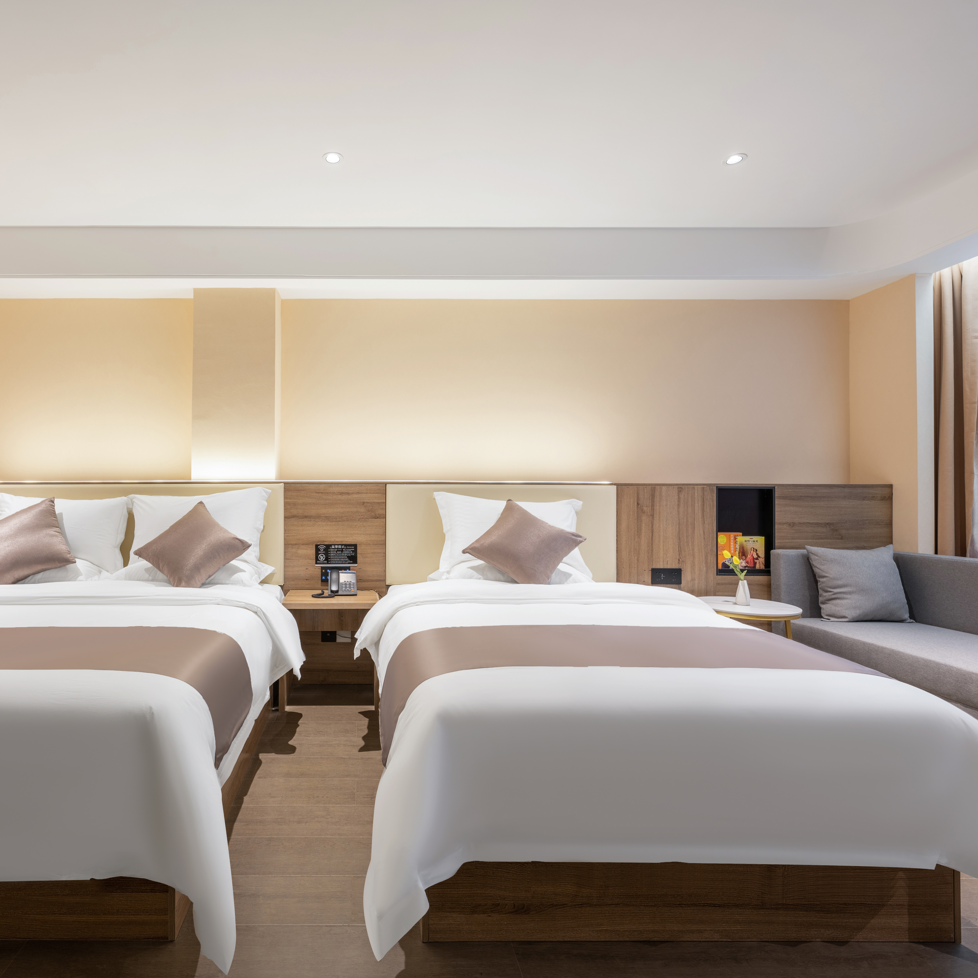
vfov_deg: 80.7
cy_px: 486
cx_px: 354
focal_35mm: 18
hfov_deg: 78.9
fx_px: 575
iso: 100
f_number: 7.1
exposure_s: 1/2.5
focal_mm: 14
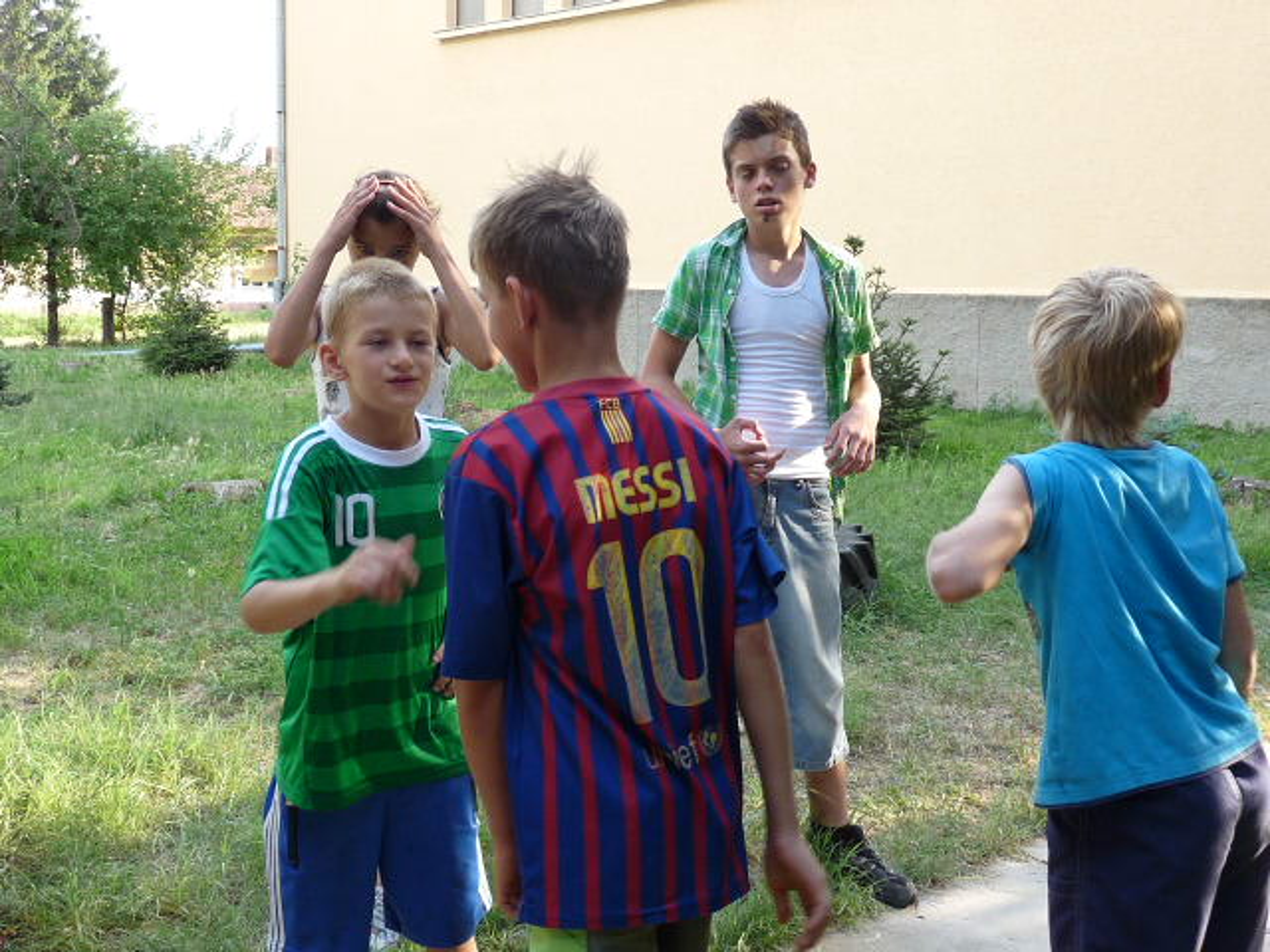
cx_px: 635
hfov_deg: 44.8
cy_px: 476
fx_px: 1541
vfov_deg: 34.3
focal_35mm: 42
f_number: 2.8
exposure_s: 1/100
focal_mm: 4.8
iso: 100
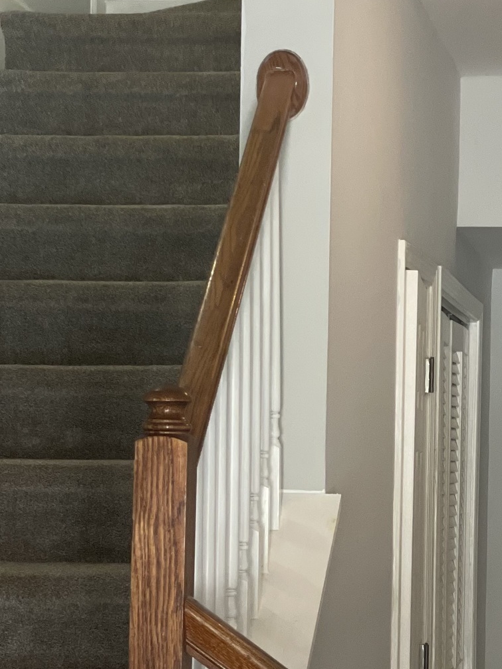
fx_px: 2301
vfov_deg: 16.5
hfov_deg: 12.4
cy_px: 367
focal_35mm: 119
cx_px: 446
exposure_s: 1/60
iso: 160
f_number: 2
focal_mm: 6
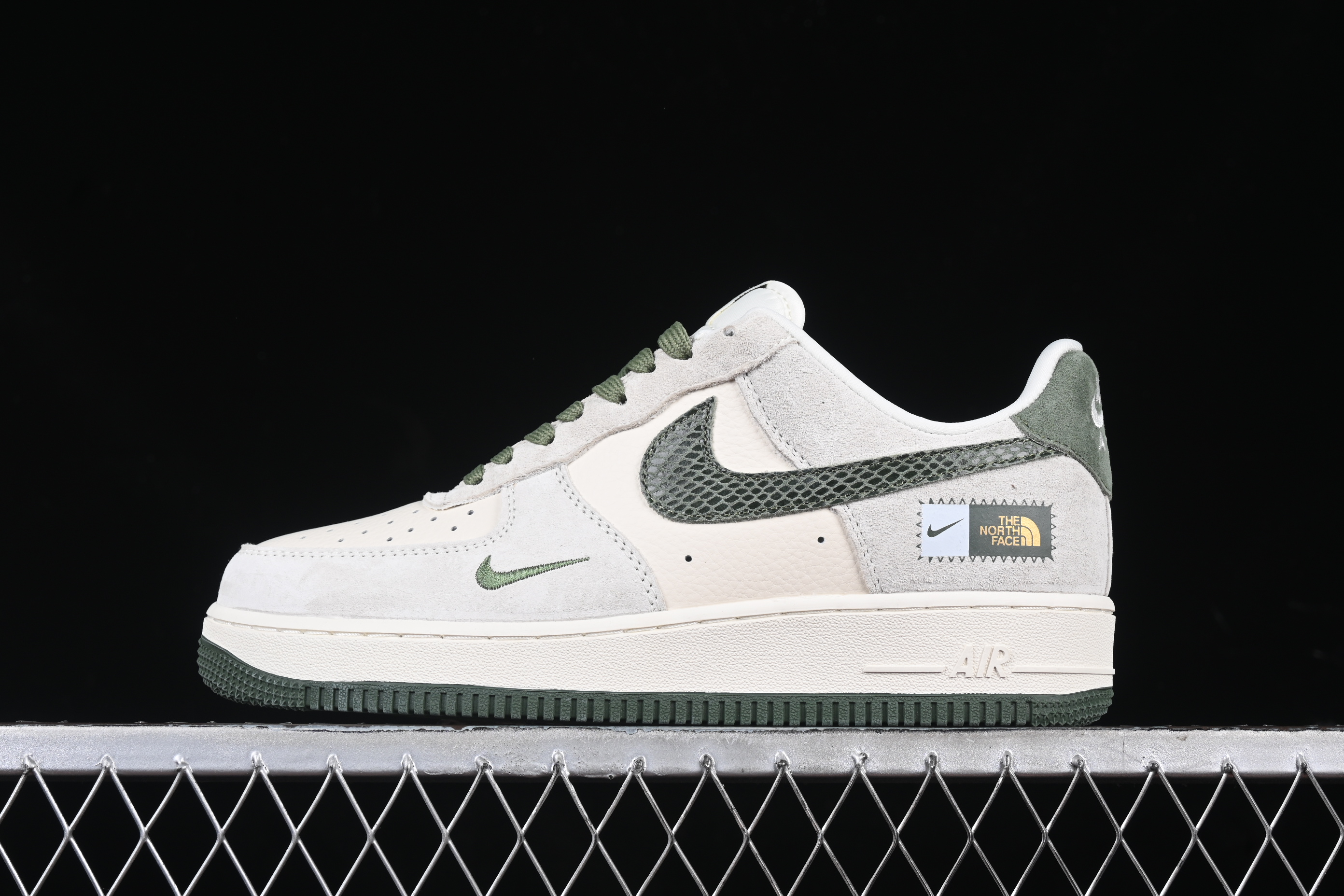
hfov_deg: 27.0
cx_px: 672
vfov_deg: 18.2
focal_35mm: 75
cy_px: 448
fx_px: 2800
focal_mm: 50
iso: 160
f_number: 8
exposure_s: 1/80
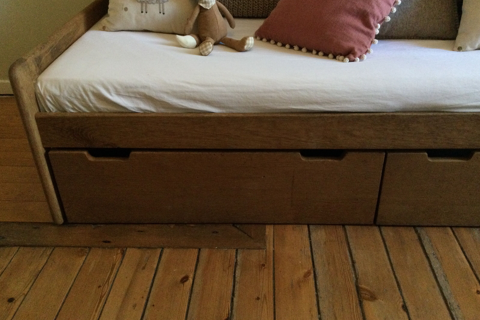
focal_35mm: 33
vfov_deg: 39.9
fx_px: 440
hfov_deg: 57.2
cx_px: 236
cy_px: 144
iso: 200
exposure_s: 1/30
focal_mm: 3.3
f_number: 2.4
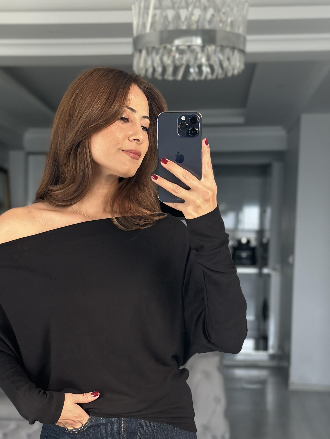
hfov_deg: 19.9
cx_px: 120
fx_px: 940
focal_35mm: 74
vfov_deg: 26.1
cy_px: 309
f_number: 1.78
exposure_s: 1/172
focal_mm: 6.86
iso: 100
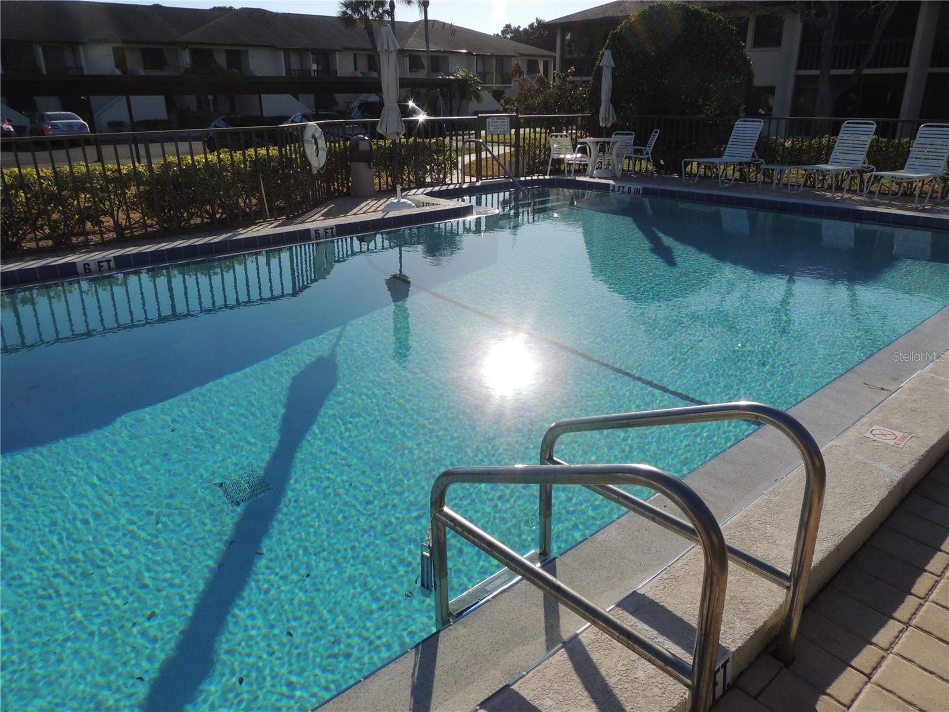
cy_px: 356
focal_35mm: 24
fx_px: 658
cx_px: 474
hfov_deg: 71.6
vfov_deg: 56.8
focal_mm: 4.3
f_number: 4.2
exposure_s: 1/1250
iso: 100
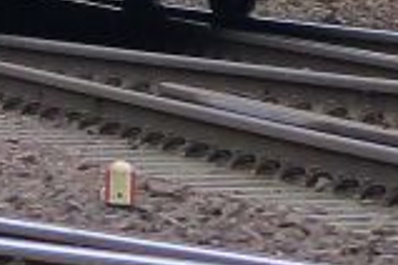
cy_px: -565
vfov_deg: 1.1
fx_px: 13619
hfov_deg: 1.7
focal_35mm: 1232
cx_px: 125
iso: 250
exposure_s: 1/640
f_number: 4
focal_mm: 28.3
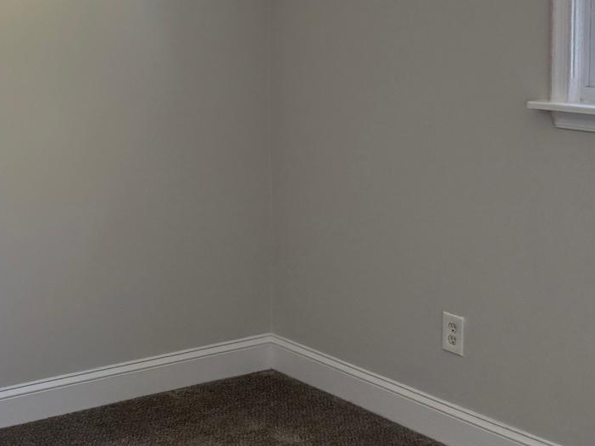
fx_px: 1204
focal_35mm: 70
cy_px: 80
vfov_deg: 20.7
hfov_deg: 26.4
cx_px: 8
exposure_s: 1/120
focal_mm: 6.76
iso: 250
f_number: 1.78
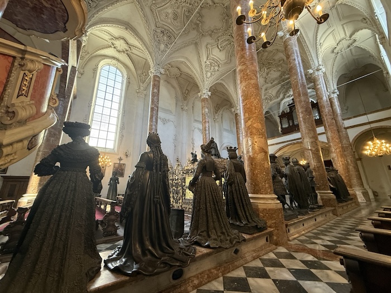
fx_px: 158
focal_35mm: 14
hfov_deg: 102.1
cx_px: 196
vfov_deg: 85.7
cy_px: 146
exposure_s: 1/50
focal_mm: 2.22
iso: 320
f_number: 2.2
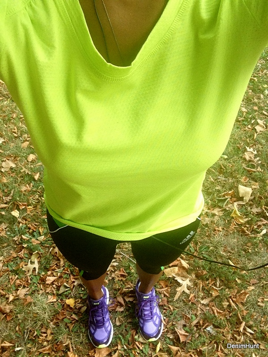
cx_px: 134
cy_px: 178
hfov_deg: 40.7
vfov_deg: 52.6
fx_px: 361
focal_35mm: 35
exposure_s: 1/120
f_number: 2.4
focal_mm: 2.18
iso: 40
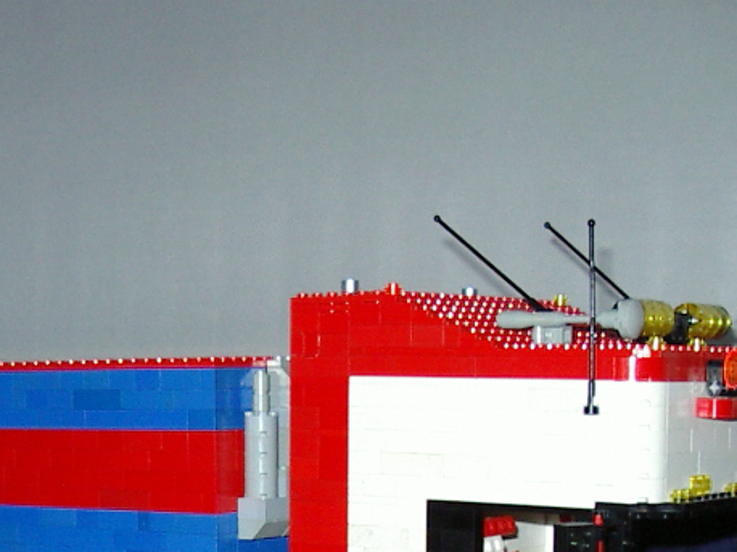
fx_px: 1809
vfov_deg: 16.8
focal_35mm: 85
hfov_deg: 22.8
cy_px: 599
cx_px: 163
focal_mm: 5.8
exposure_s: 1/60
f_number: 2.6
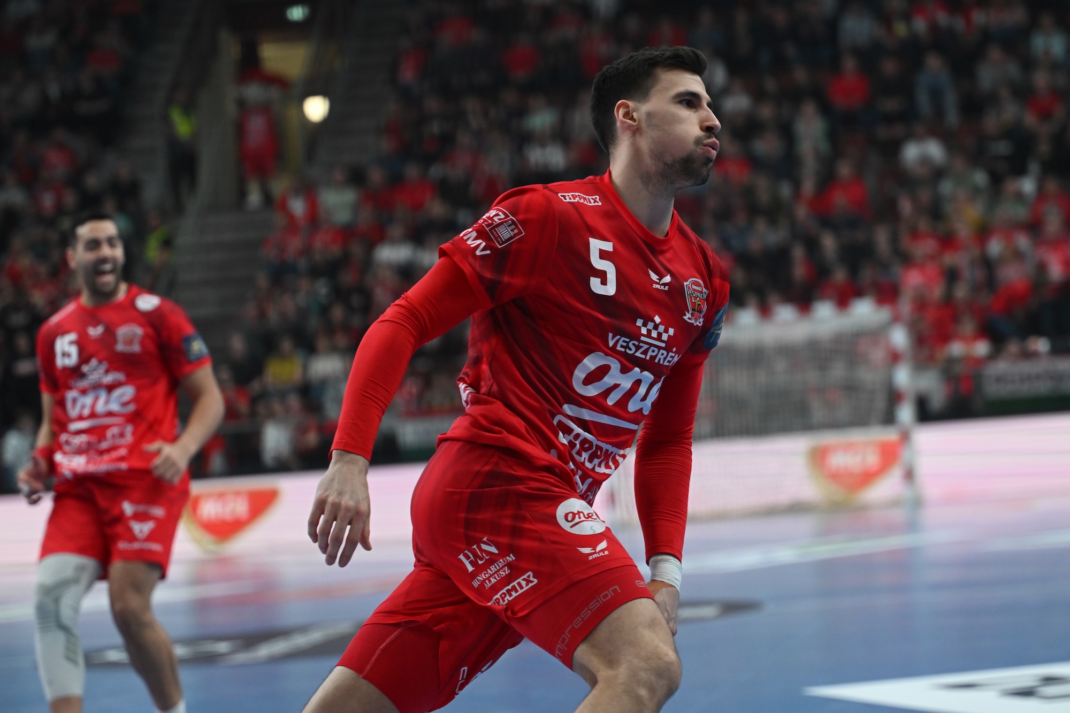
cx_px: 535
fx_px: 4160
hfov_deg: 14.7
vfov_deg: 9.8
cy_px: 356
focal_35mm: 140
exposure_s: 1/1250
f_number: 4
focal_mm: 140
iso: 3200
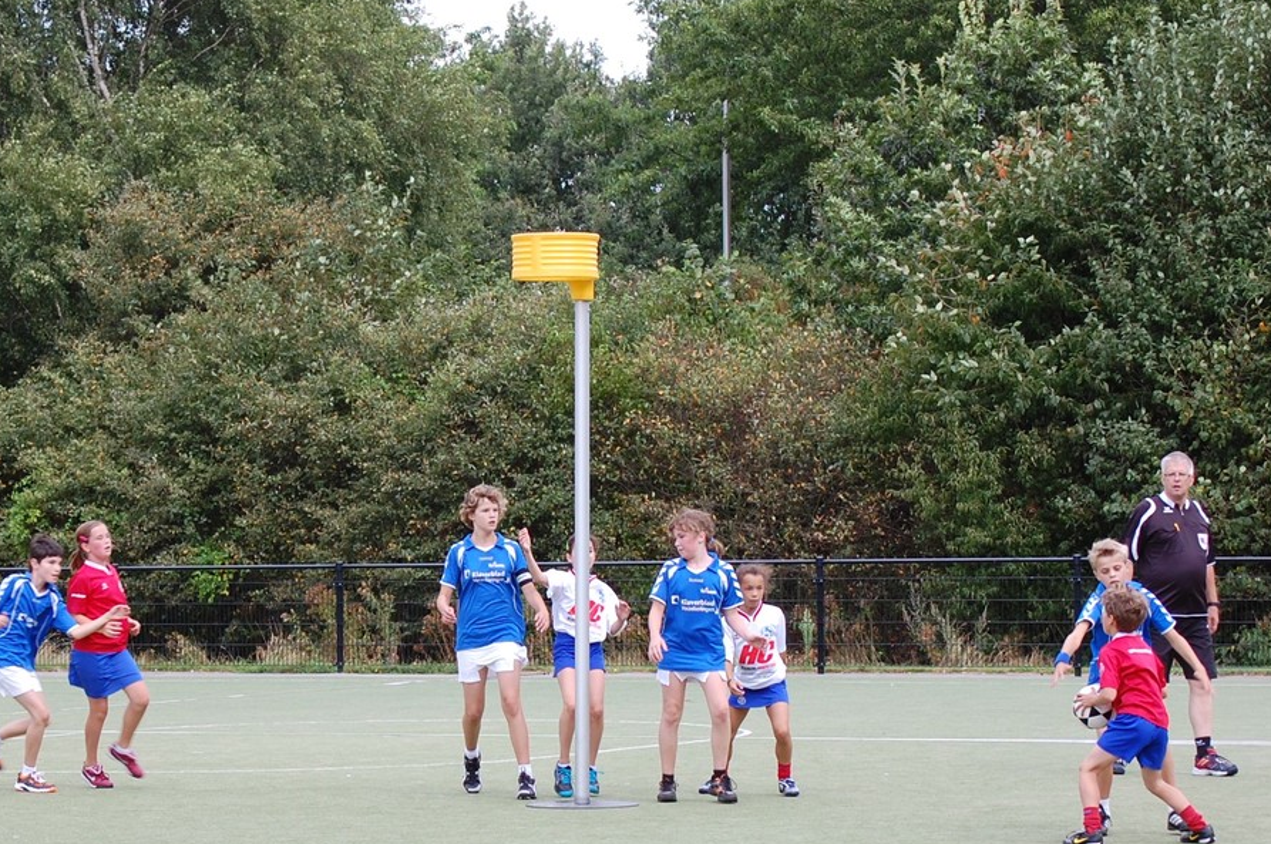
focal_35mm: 95
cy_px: 424
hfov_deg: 21.6
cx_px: 559
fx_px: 3335
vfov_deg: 14.4
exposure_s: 1/160
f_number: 6.3
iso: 200
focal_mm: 55
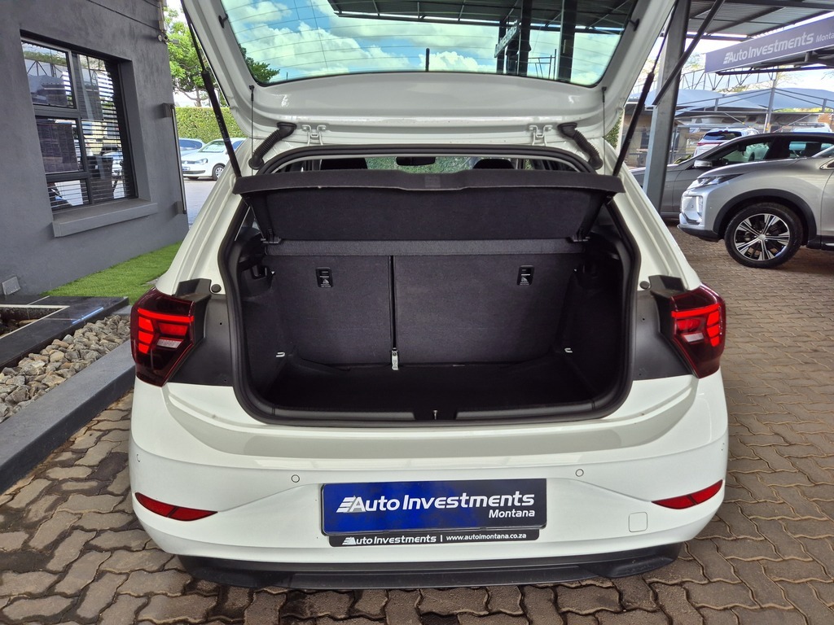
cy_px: 312
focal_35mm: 23
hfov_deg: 73.9
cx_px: 417
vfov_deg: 58.9
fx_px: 554
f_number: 1.8
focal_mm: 5.4
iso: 50
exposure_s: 1/180
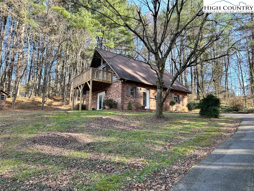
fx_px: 191
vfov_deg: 53.1
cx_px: 127
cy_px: 96
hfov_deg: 67.3
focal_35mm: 26
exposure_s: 1/260
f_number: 1.5
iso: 40
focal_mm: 5.7
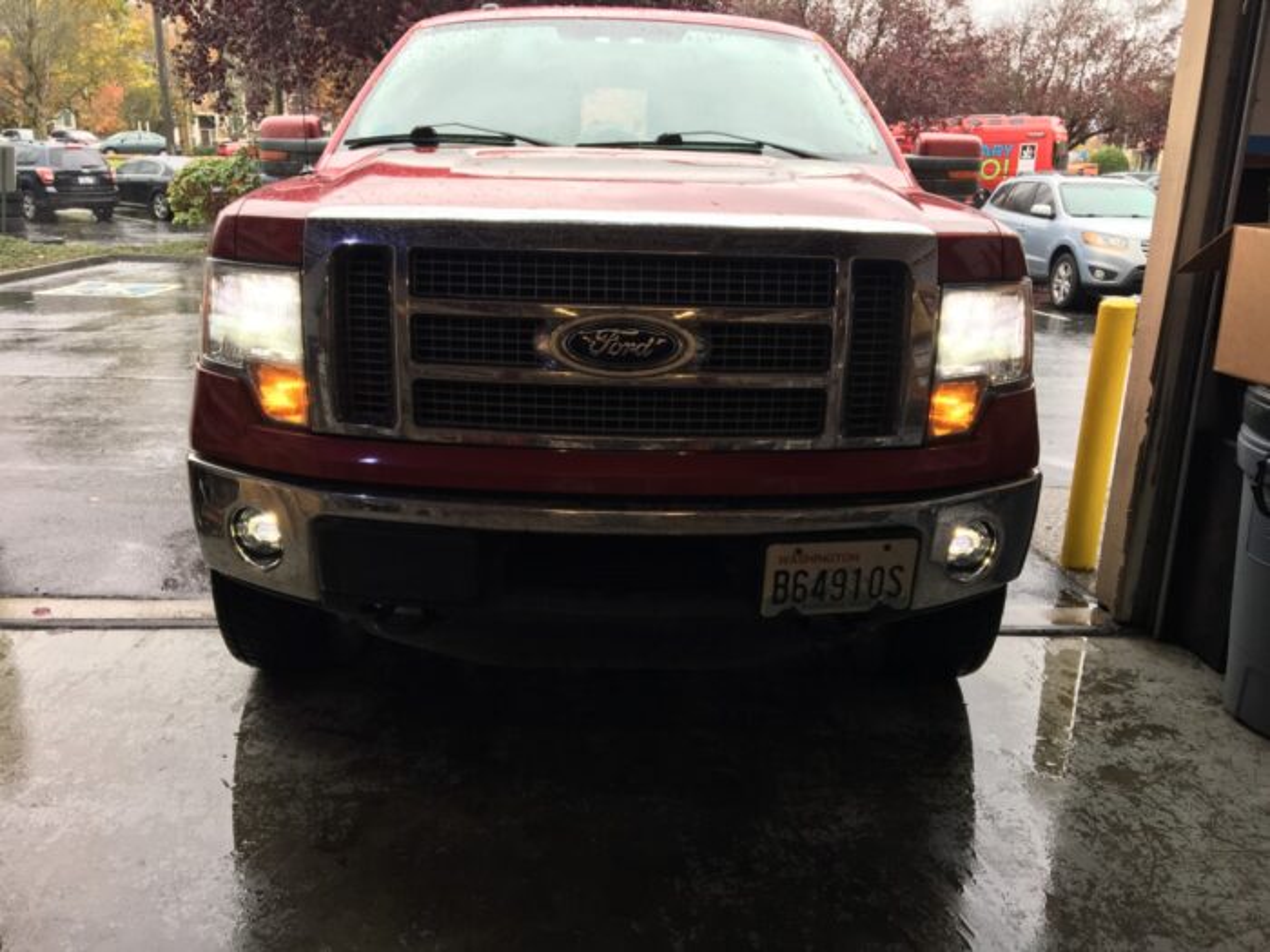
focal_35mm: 29
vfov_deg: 48.2
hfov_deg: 61.7
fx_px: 1064
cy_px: 476
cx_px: 635
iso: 40
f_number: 2.2
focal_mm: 4.15
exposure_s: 1/120
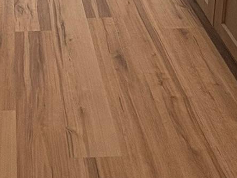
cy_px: -176
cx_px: 16
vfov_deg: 16.9
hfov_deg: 28.5
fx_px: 445
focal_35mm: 65
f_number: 2.2
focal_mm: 2.22
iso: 80
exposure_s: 1/120
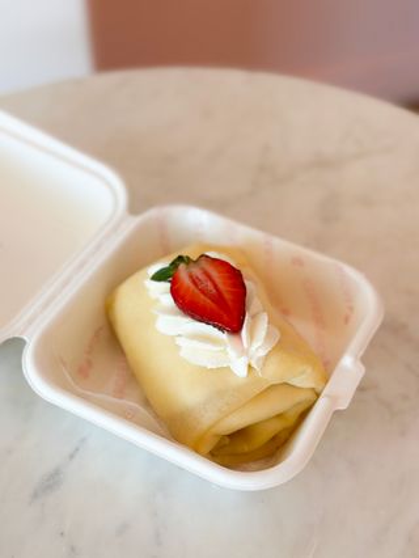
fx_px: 774
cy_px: 279
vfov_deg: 39.6
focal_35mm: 48
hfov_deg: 30.3
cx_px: 210
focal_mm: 6.86
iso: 80
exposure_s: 1/380
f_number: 1.8
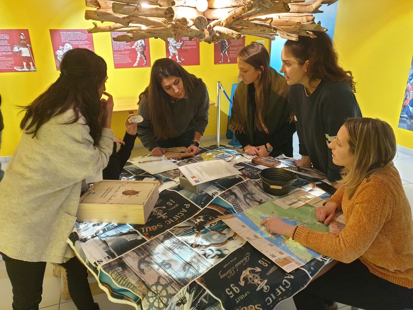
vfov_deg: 53.1
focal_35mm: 26
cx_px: 206
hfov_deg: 67.3
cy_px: 155
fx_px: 310
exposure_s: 1/50
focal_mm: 4.3
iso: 250
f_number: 1.5
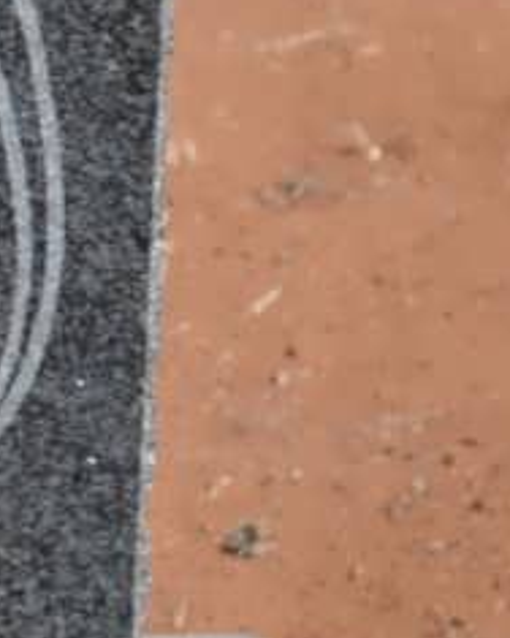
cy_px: 182
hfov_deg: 4.2
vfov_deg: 5.4
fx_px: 6792
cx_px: -738
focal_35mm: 360
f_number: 5.6
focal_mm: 50
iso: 110
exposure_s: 1/125
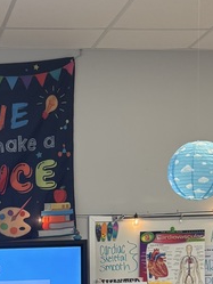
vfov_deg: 16.6
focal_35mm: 107
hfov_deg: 13.6
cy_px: 432
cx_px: -10
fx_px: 877
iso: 80
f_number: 1.6
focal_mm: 5.96
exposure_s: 1/60
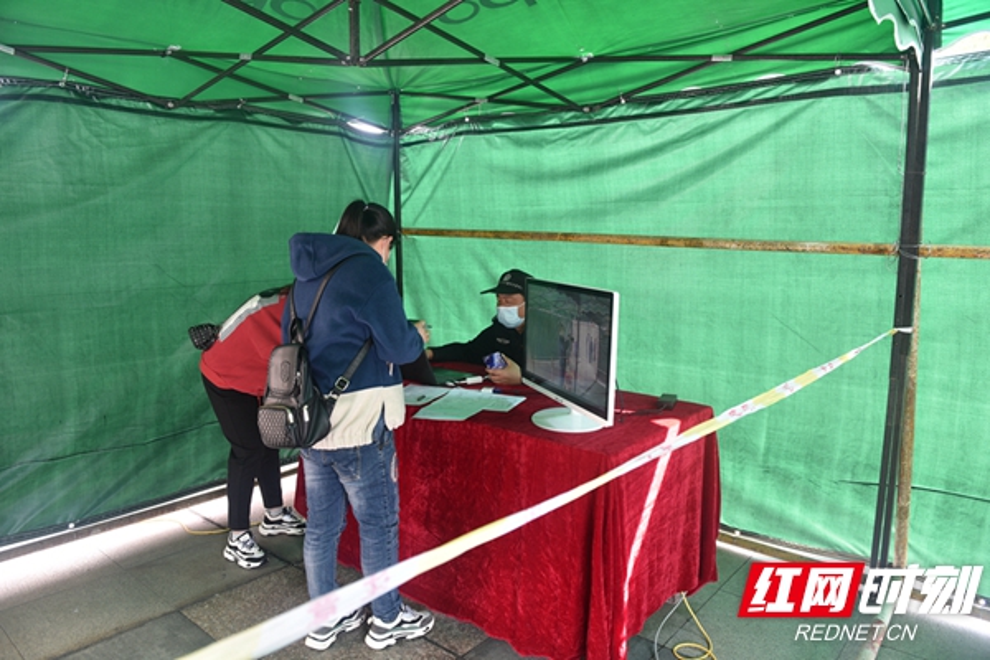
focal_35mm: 24
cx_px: 495
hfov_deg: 73.7
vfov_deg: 53.1
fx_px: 660
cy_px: 330
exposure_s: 1/60
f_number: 4
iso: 400
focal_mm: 24
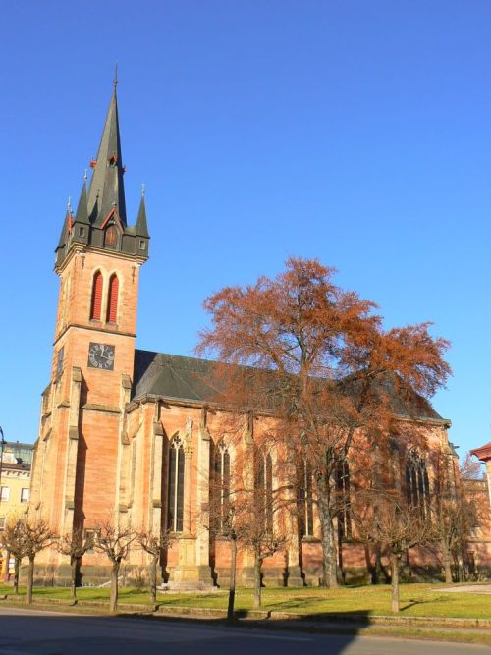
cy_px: 328
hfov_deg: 39.6
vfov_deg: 51.4
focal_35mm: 36
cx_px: 246
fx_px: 681
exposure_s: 1/400
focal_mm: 6
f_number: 5.6
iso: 80
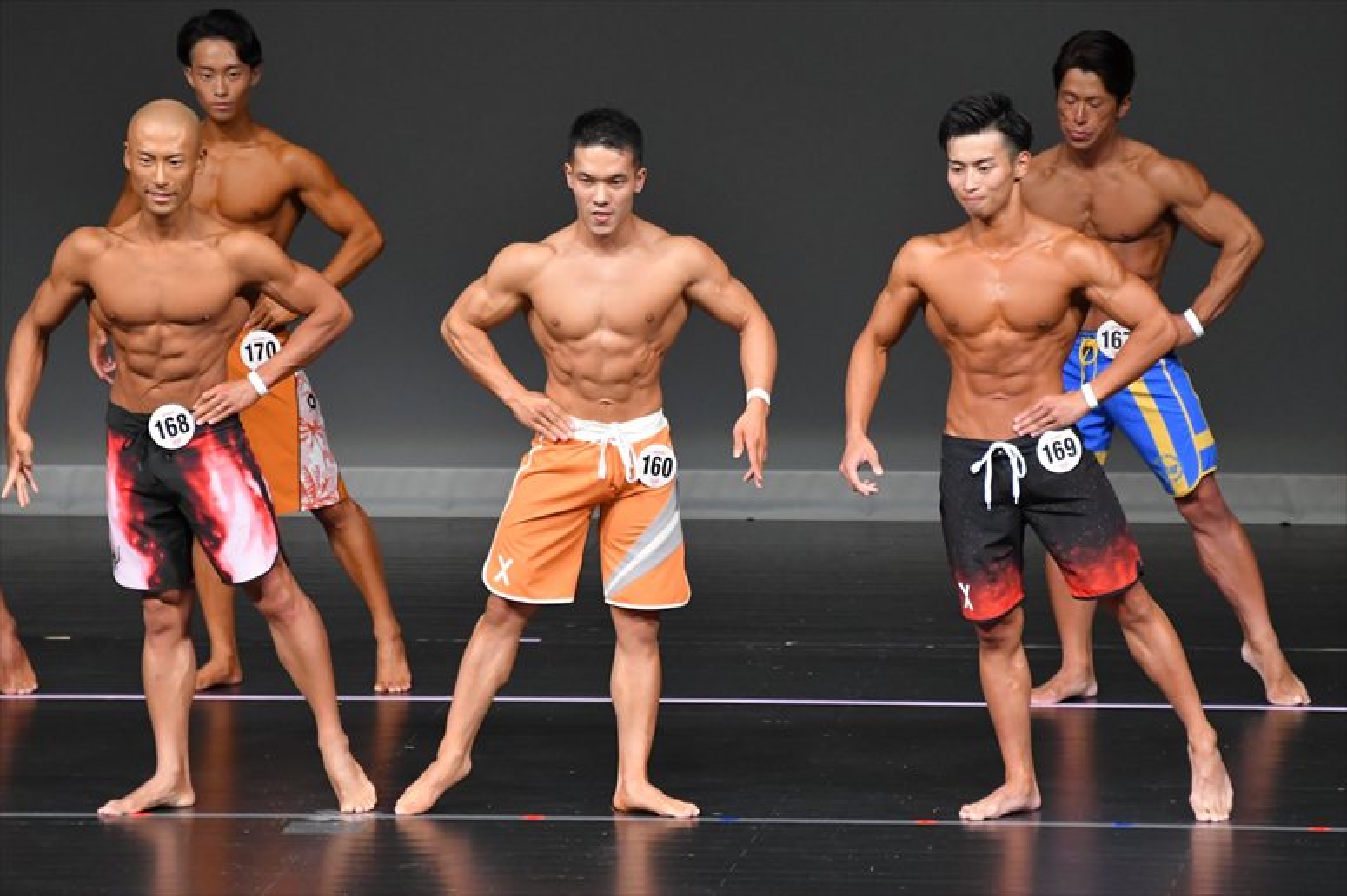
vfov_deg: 4.0
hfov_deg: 6.0
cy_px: 448
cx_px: 674
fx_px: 12903
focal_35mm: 345
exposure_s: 1/400
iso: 4000
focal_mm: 230
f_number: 5.6
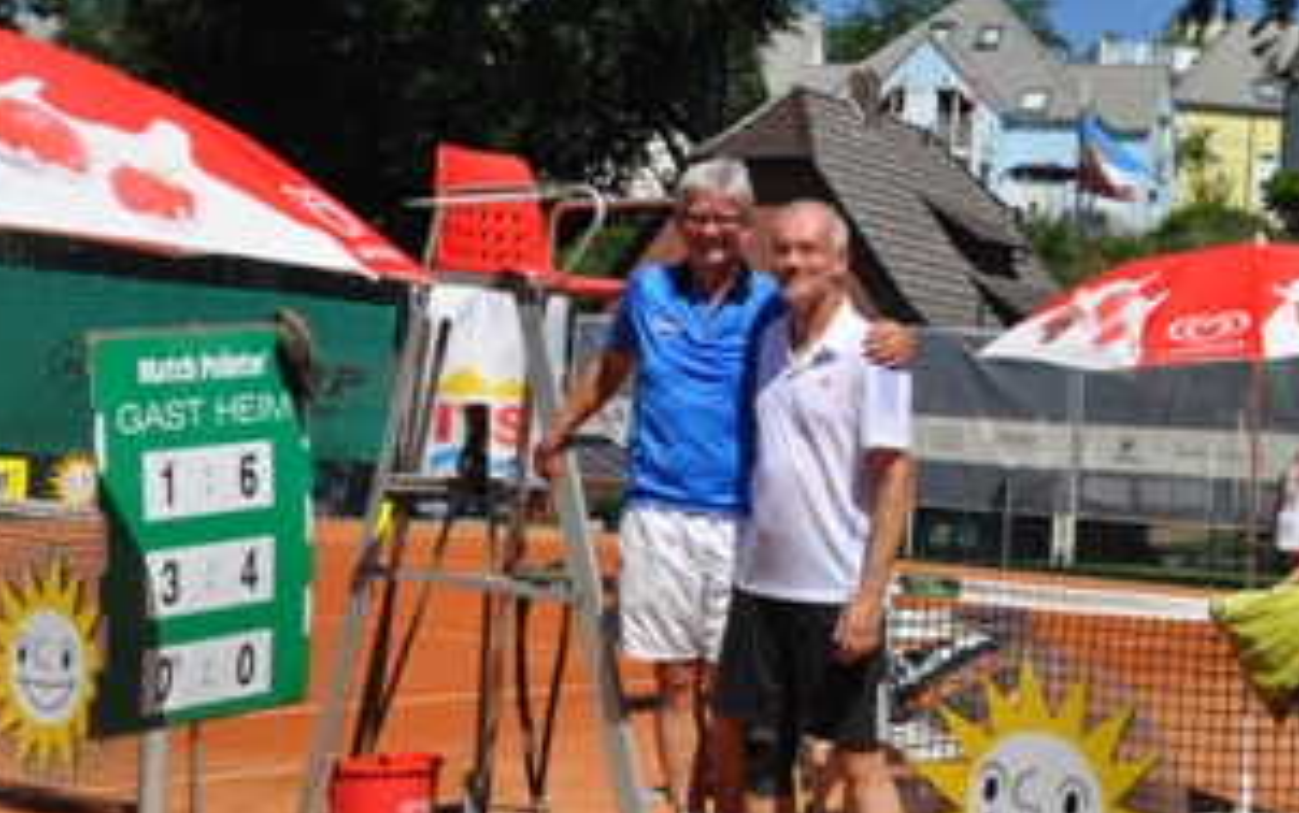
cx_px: 757
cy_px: 499
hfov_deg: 30.1
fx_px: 2408
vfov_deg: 19.1
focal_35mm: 68
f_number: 8
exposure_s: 1/2000
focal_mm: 30
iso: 400
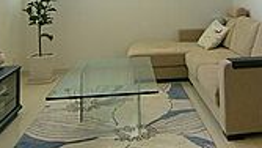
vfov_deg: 23.4
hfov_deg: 44.8
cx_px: 176
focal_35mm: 45
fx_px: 313
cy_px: -46
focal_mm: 12
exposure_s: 1/90
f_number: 8
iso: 200
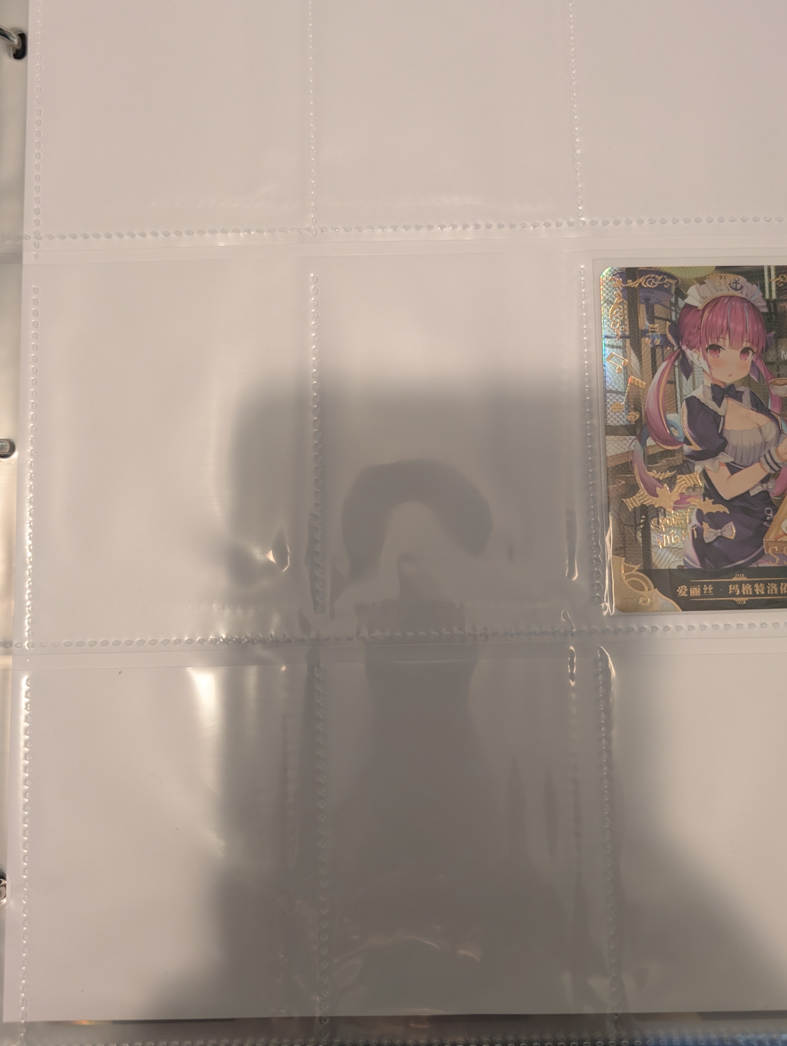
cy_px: 486
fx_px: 847
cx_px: 436
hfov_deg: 49.8
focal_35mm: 28
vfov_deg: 63.3
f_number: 1.68
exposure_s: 1/60
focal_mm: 6.9
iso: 162
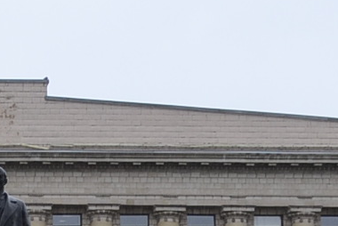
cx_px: -108
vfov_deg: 6.0
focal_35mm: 218
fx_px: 2048
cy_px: 542
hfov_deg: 9.3
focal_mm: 24
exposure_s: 1/125
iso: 220
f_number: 5.6
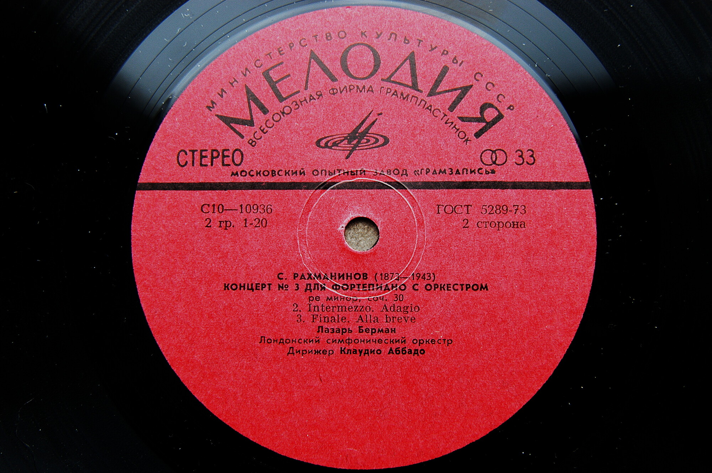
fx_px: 1037
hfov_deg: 37.9
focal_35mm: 52
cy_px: 236
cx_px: 356
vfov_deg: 25.7
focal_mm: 35
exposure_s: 1/80
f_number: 4.5
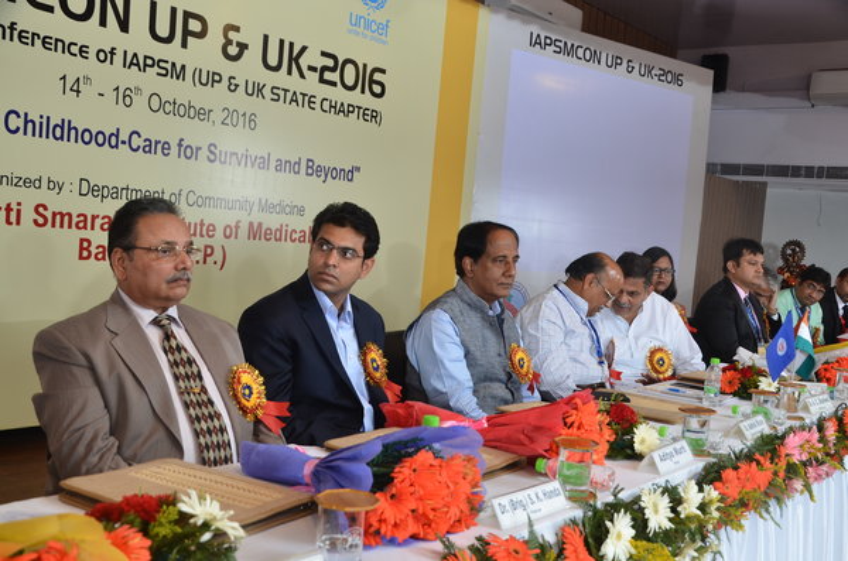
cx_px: 424
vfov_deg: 35.3
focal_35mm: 38
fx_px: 881
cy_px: 280
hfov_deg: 51.4
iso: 200
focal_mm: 25
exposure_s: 1/125
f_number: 6.3
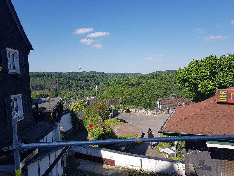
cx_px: 117
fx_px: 176
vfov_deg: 53.1
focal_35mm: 26
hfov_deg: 67.3
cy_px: 88
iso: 40
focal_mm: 4.3
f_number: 1.7
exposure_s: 1/2128
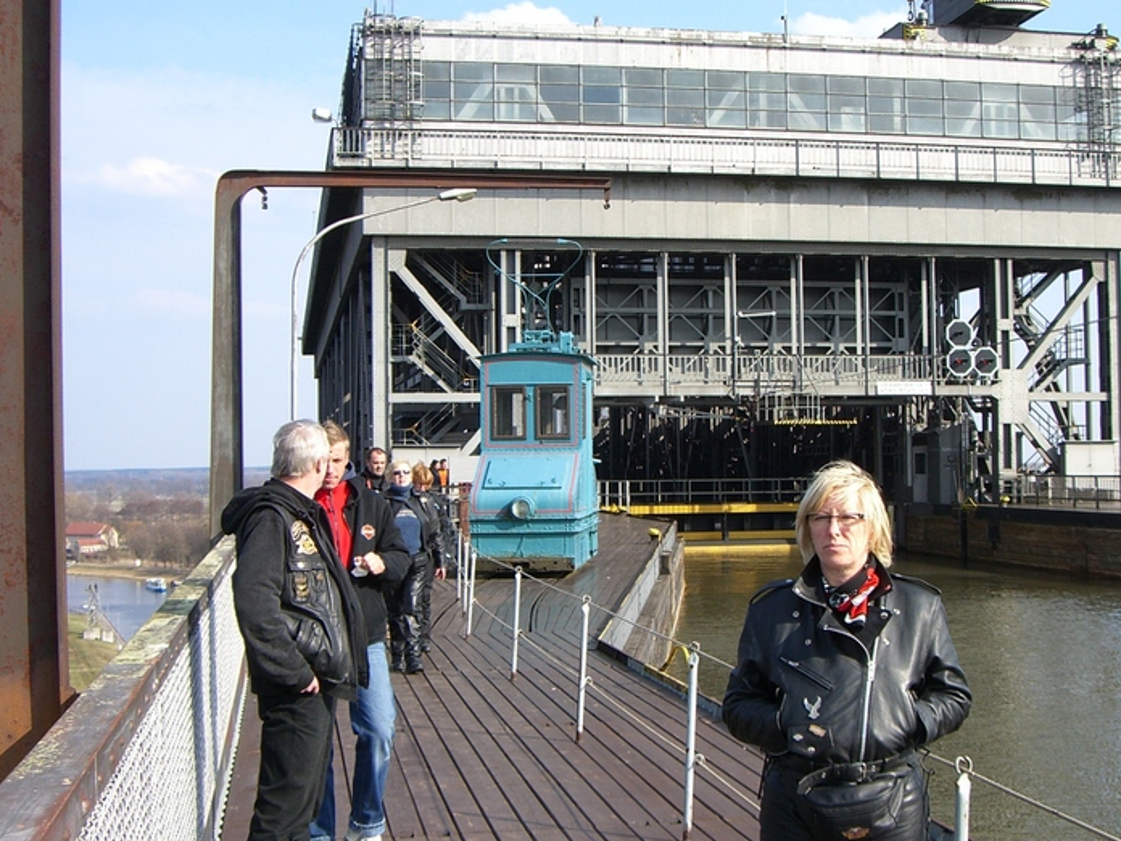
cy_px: 403
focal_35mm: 54
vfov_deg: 27.0
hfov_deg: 35.5
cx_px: 633
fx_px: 1749
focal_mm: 7.6
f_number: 4.8
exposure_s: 1/320
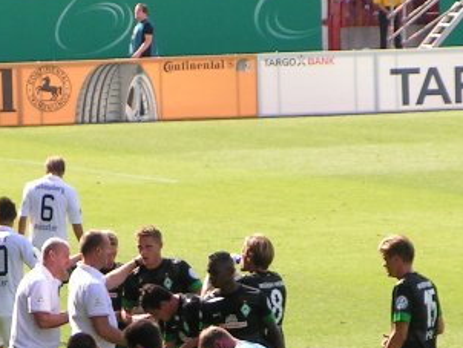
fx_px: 6666
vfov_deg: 3.0
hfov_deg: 4.0
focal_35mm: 498
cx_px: 156
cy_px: 291
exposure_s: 1/250
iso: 50
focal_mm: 28.8
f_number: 4.5
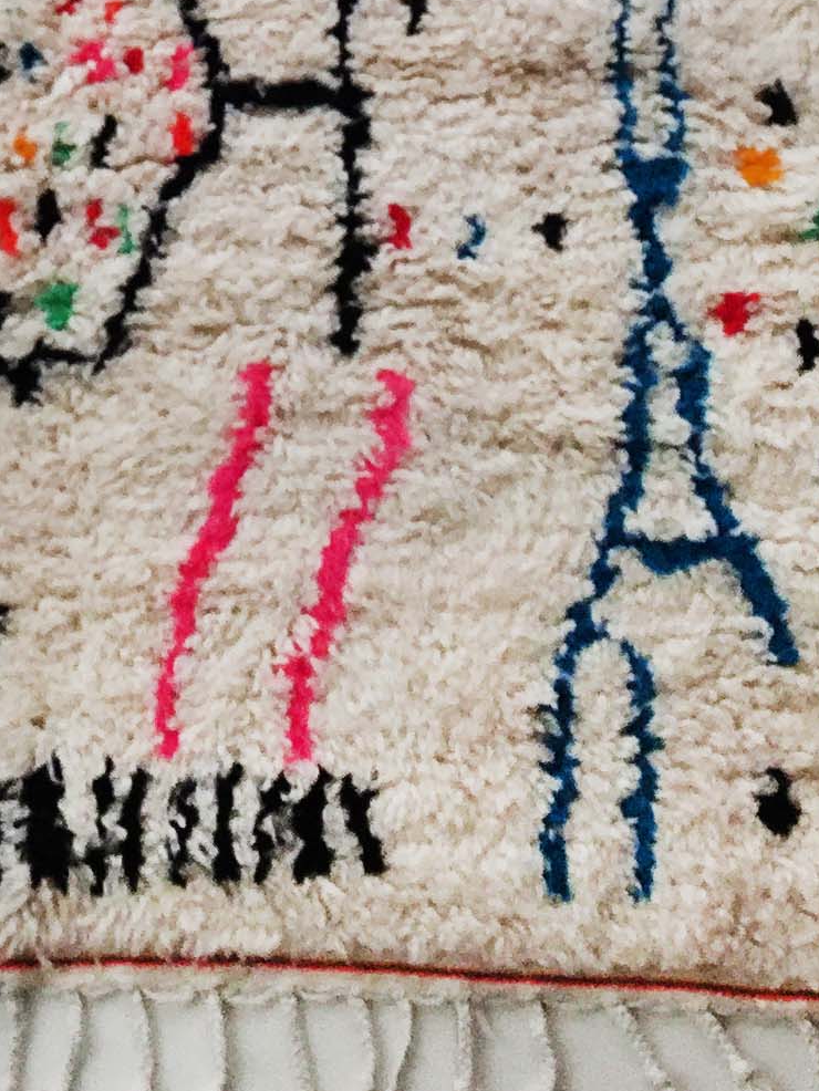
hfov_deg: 15.1
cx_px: 8
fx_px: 3027
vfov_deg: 18.4
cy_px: -486
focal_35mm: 96
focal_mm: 4.15
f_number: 2.2
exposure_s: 1/50
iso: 32
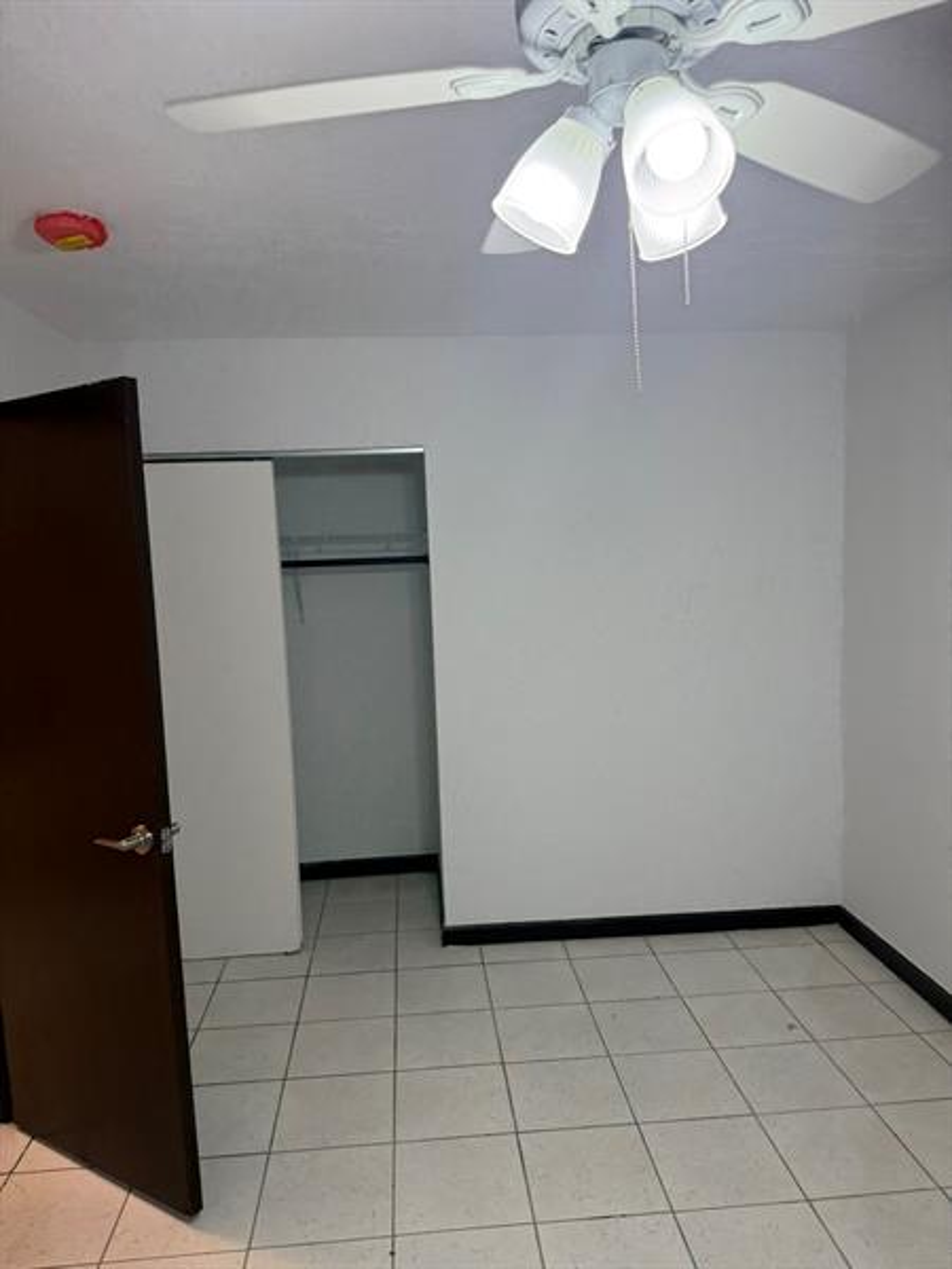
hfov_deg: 56.8
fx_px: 880
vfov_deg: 71.6
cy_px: 634
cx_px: 476
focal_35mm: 24
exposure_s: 1/152
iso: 200
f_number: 1.78
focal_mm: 6.76
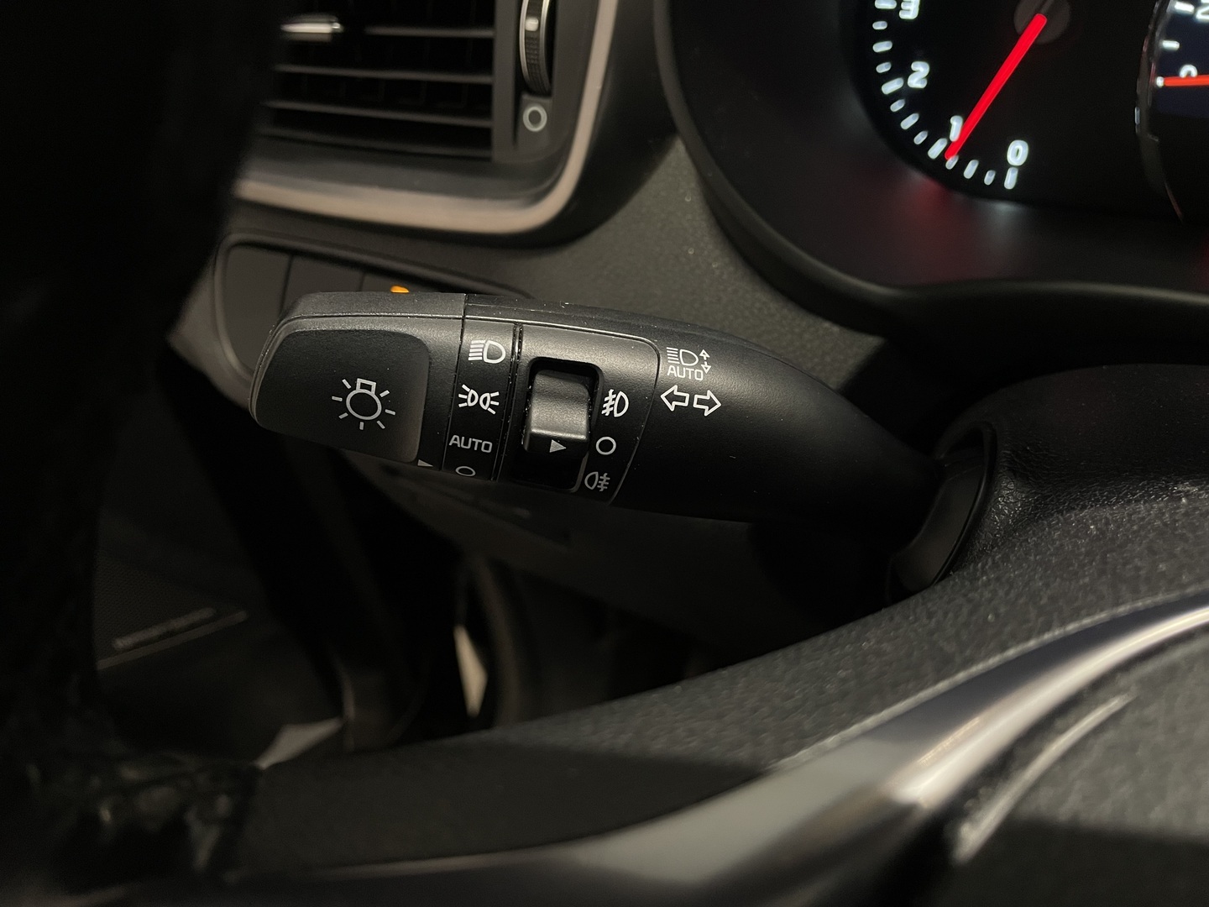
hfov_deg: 67.3
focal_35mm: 26
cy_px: 454
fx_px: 908
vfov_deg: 53.1
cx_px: 604
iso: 320
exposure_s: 1/50
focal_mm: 4.2
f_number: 1.6
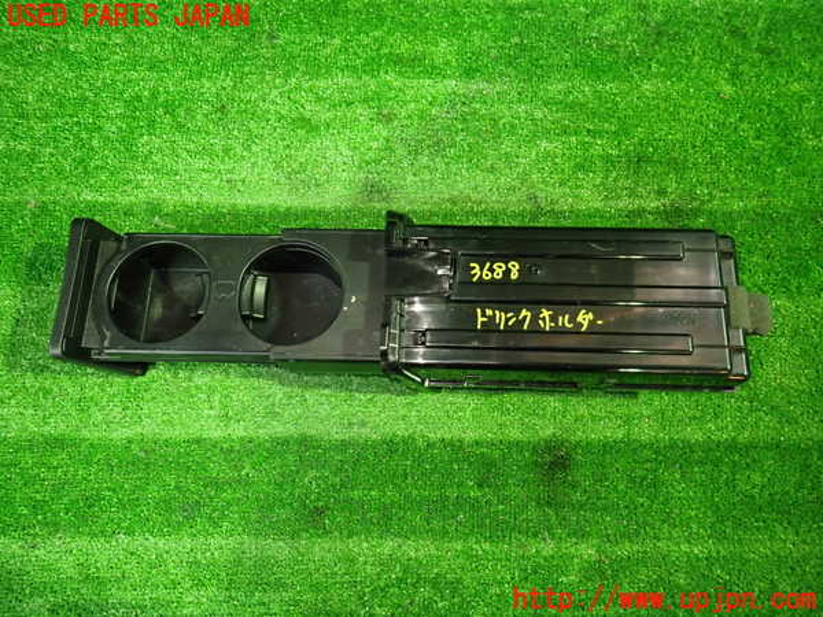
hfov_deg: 69.4
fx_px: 594
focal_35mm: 25
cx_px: 412
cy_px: 308
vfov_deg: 54.9
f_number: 2
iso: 800
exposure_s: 1/30
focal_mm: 4.5
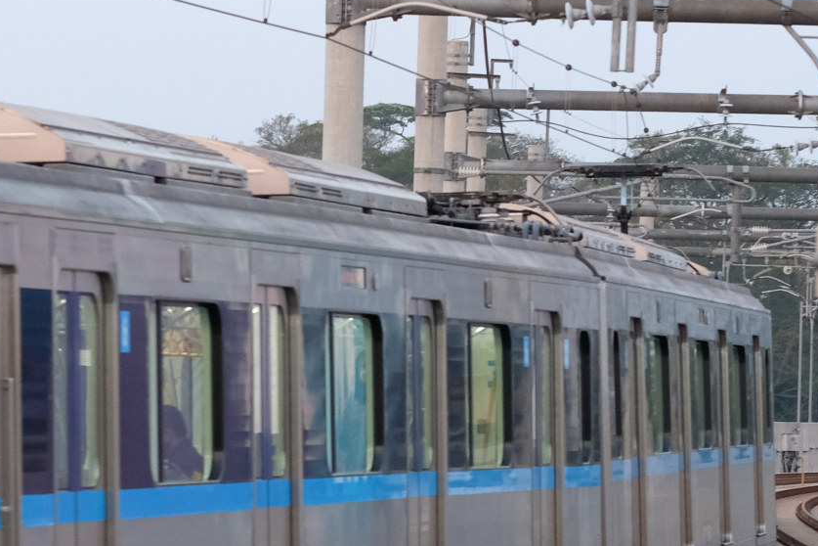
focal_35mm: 247
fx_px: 5612
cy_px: 309
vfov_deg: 5.6
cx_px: 19
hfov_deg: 8.3
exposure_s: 1/125
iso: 2500
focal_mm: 67.1
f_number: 5
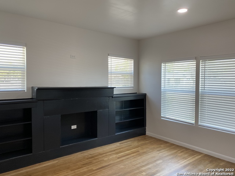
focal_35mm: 26
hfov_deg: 67.3
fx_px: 177
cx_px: 118
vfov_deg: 53.1
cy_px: 88
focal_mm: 4.25
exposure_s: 1/120
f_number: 1.8
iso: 80
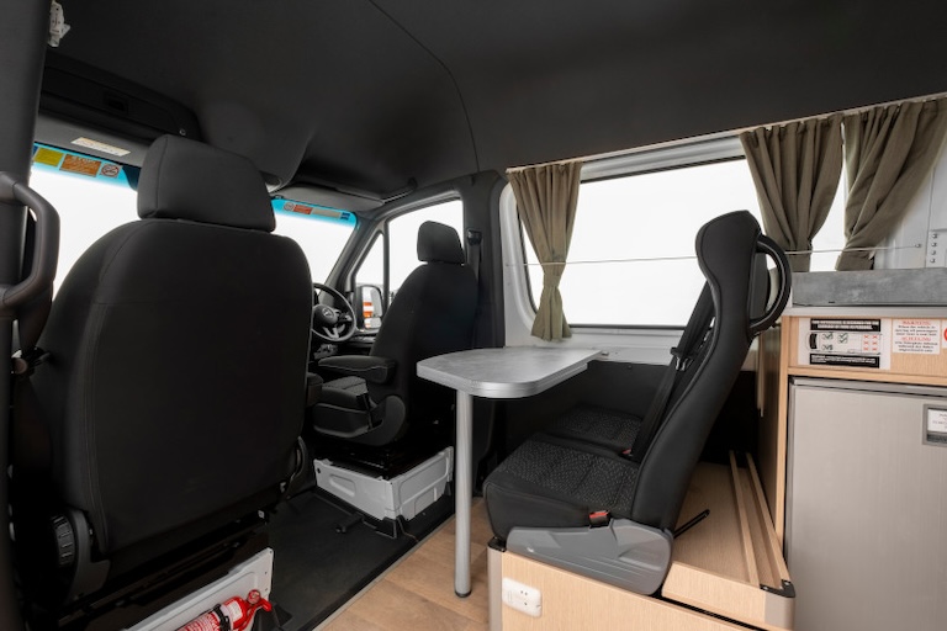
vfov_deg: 77.3
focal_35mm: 15
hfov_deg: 100.4
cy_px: 316
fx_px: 395
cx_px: 474
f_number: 7.1
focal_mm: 10
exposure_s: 1/20
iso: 125
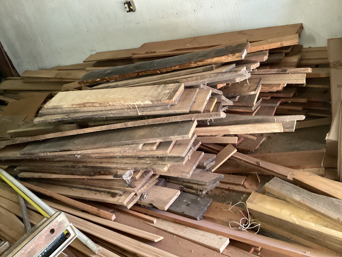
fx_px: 306
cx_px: 171
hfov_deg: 58.3
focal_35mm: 31
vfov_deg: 45.4
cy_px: 128
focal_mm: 3.3
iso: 320
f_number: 2.4
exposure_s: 1/30
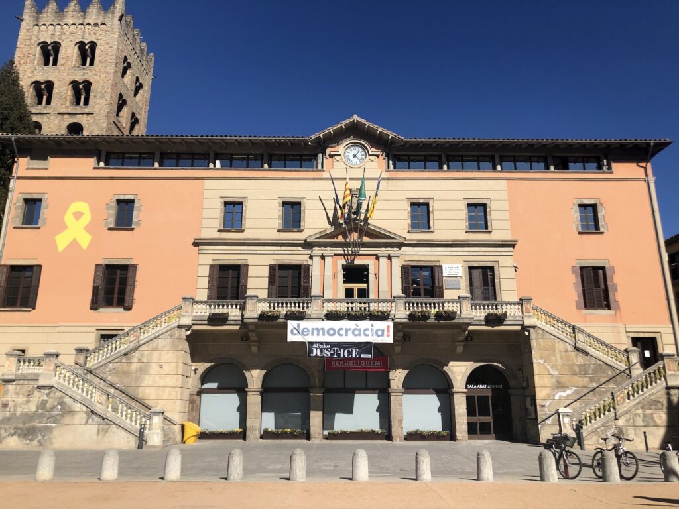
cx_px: 340
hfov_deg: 63.4
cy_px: 254
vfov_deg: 49.7
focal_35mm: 28
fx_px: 549
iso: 25
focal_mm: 3.99
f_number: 1.8
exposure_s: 1/3003
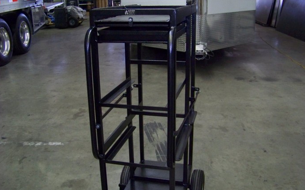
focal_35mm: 39
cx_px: 154
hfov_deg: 50.4
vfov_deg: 32.7
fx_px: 324
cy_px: 102
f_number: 2.8
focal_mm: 5.85
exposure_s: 1/30
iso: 400
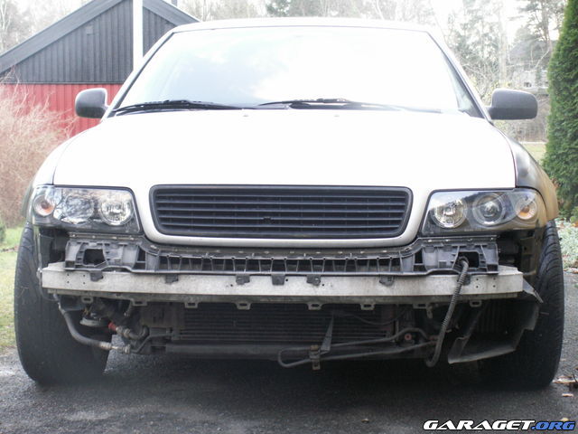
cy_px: 217
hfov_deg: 27.0
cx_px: 289
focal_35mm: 72
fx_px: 1202
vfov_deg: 20.4
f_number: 3.2
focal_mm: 11.95
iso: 160
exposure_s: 1/25
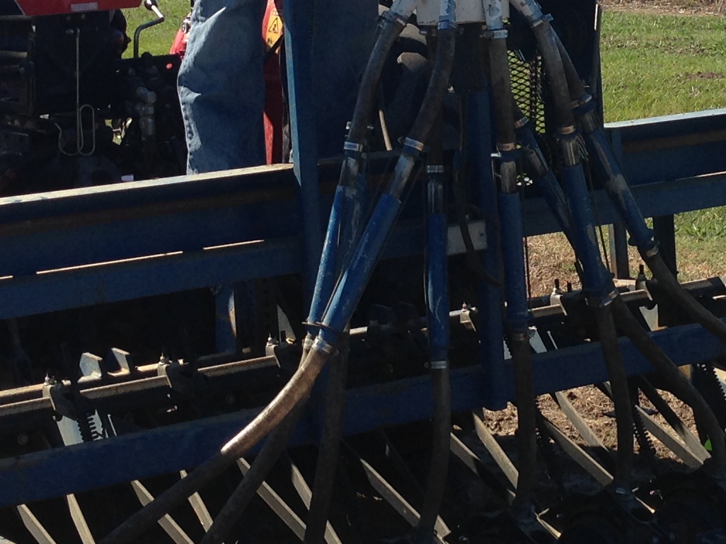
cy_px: 109
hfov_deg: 18.6
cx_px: 558
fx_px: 2202
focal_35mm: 105
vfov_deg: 14.0
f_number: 2.4
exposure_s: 1/1130
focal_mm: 4.12
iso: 50
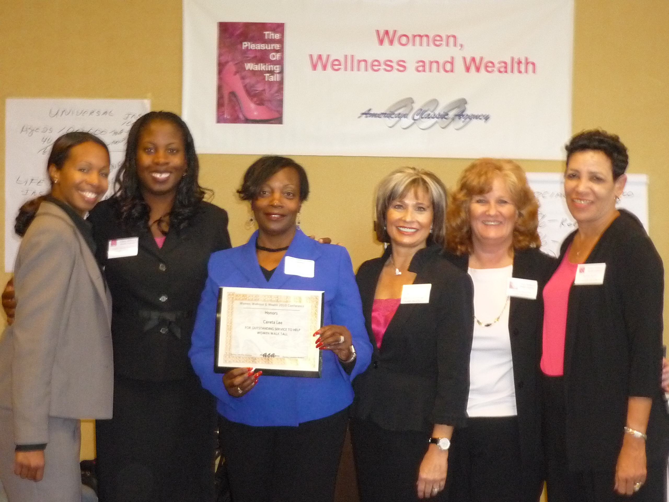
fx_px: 1082
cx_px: 334
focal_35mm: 56
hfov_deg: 34.3
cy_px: 251
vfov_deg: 26.1
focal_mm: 7.2
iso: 500
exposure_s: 1/30
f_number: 3
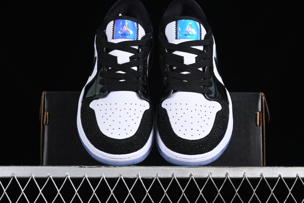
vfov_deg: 17.7
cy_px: 102
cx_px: 149
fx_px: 650
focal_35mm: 77
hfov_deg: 26.3
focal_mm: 50
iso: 160
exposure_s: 1/80
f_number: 6.3
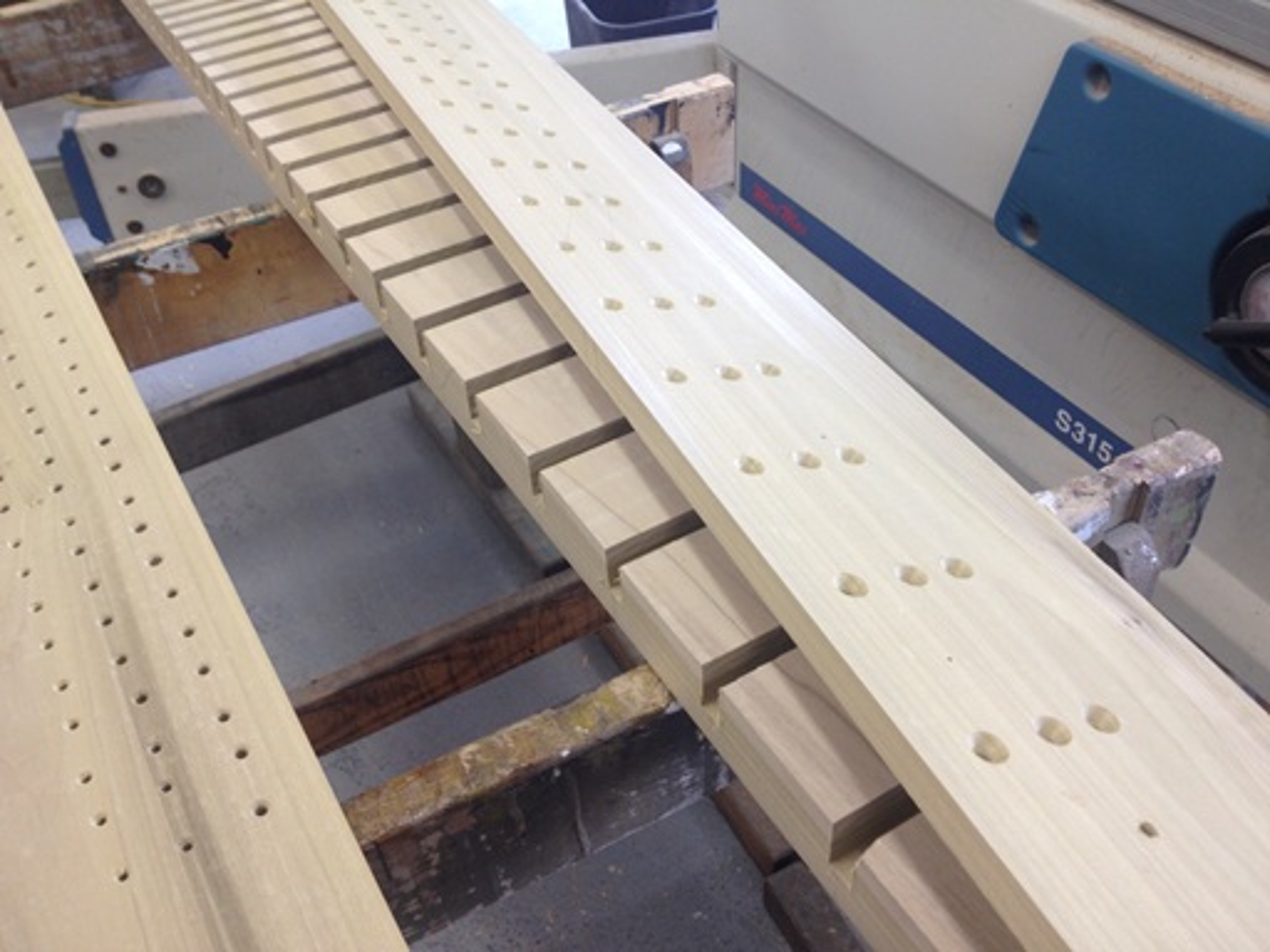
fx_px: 1284
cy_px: 476
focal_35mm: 35
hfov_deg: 52.6
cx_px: 635
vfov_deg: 40.7
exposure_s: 1/20
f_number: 2.4
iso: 50
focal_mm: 4.28
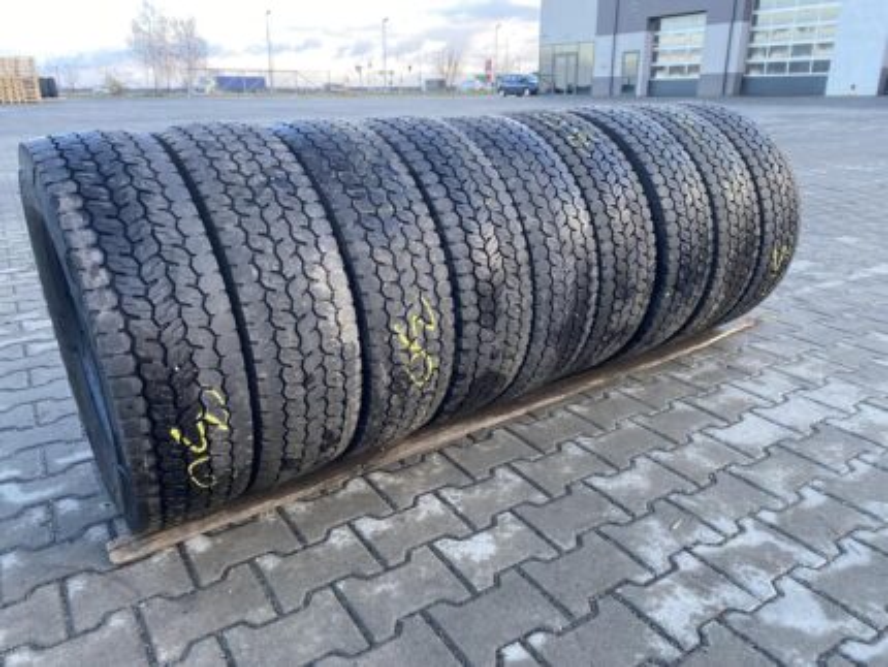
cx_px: 444
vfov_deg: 53.1
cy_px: 334
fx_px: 667
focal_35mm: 26
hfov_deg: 67.3
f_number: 1.8
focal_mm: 4.25
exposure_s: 1/121
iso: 50
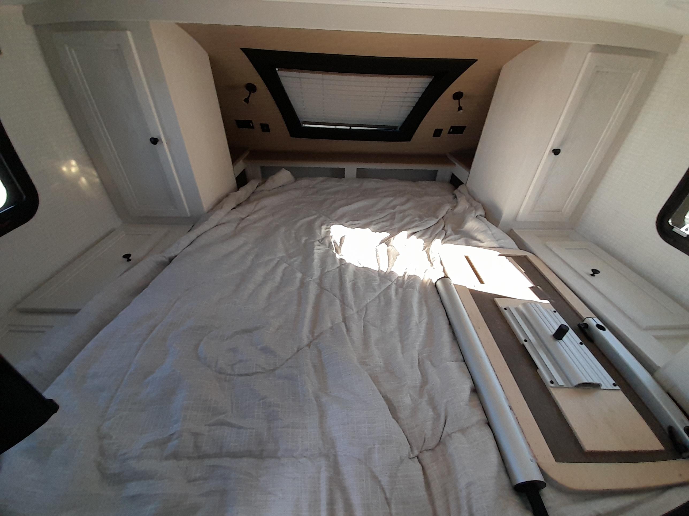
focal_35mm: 13
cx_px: 344
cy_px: 258
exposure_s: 1/40
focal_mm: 1.13
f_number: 2.2
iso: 80
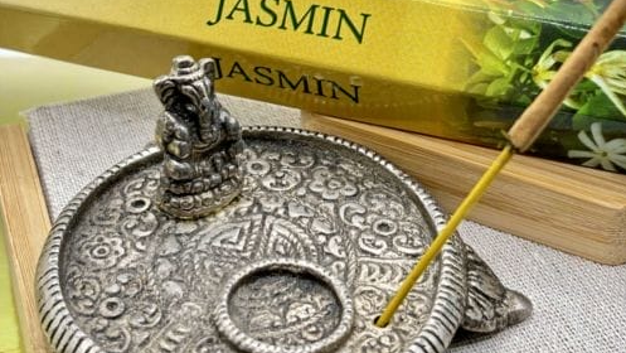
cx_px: 314
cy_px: 51
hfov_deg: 27.9
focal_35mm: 76
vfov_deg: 15.8
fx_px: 1262
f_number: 1.6
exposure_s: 1/50
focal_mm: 5.96
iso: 32
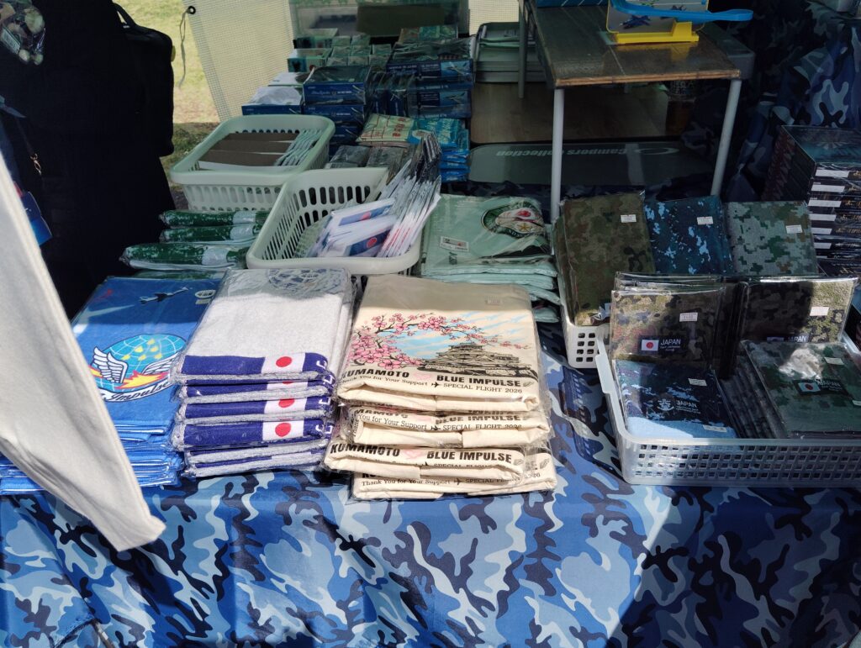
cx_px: 430
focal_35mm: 28
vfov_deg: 49.9
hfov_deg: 63.4
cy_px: 324
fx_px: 697
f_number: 1.8
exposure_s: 1/997
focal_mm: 4.22
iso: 50
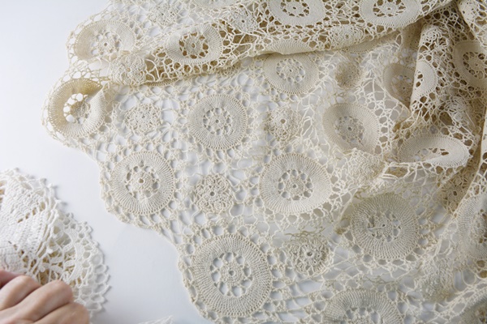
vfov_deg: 47.9
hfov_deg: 67.4
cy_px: 162
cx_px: 244
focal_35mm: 27
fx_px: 365
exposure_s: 1/125
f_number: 5.6
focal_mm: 18
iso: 200
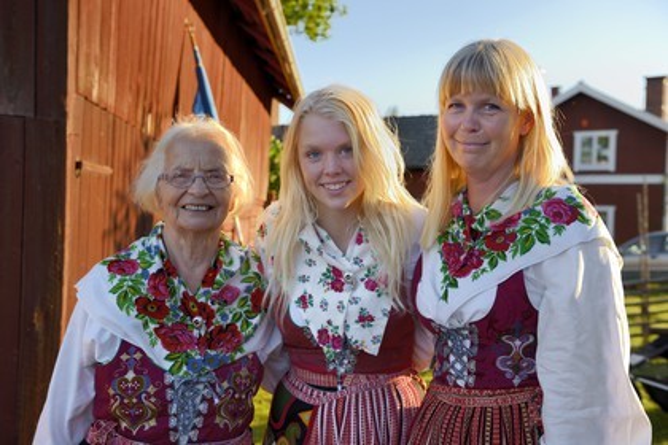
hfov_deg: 46.4
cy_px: 222
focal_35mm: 42
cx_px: 334
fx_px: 779
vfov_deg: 31.9
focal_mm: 42
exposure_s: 1/250
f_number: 4.5
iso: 200
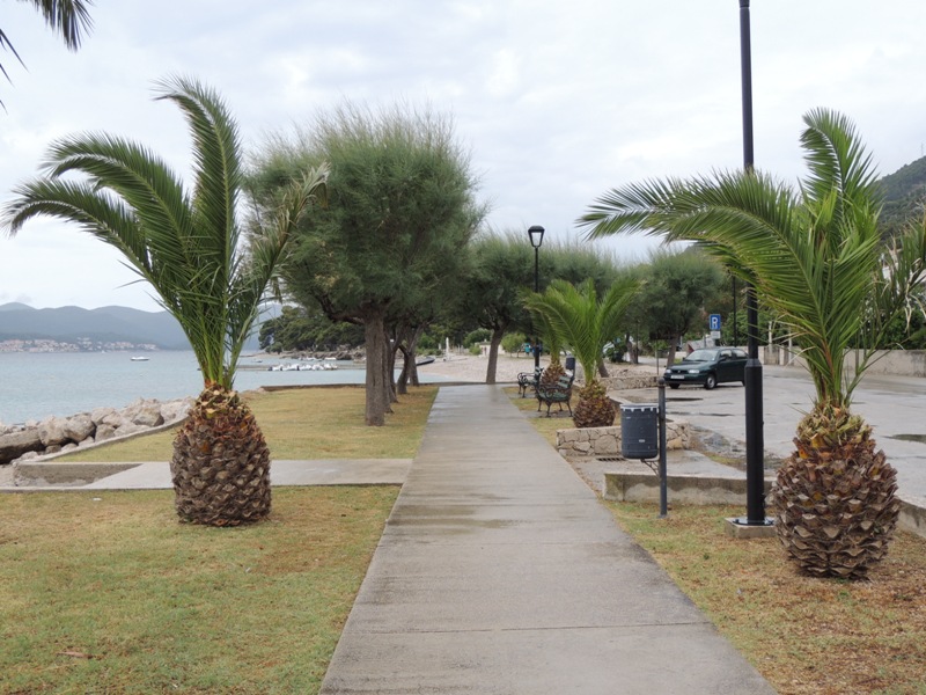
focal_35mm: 40
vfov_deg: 36.0
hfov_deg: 46.8
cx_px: 463
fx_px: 1070
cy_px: 348
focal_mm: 7.1
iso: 100
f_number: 3.3
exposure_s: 1/400
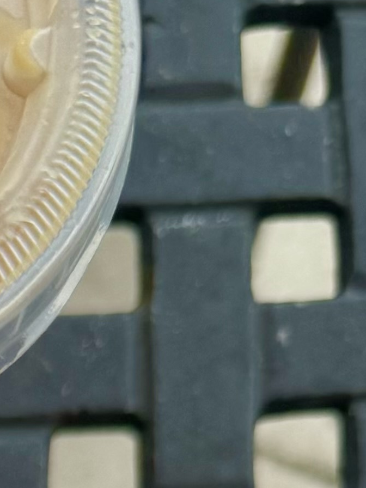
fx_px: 2157
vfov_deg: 10.8
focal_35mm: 153
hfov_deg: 8.8
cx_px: -515
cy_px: 1192
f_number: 1.78
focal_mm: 6.76
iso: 80
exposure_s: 1/1678
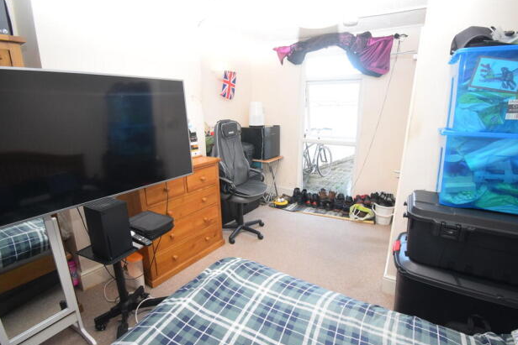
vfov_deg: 68.8
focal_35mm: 18
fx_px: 252
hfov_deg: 91.5
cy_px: 178
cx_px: 262
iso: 1250
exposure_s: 1/60
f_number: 4.8
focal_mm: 11
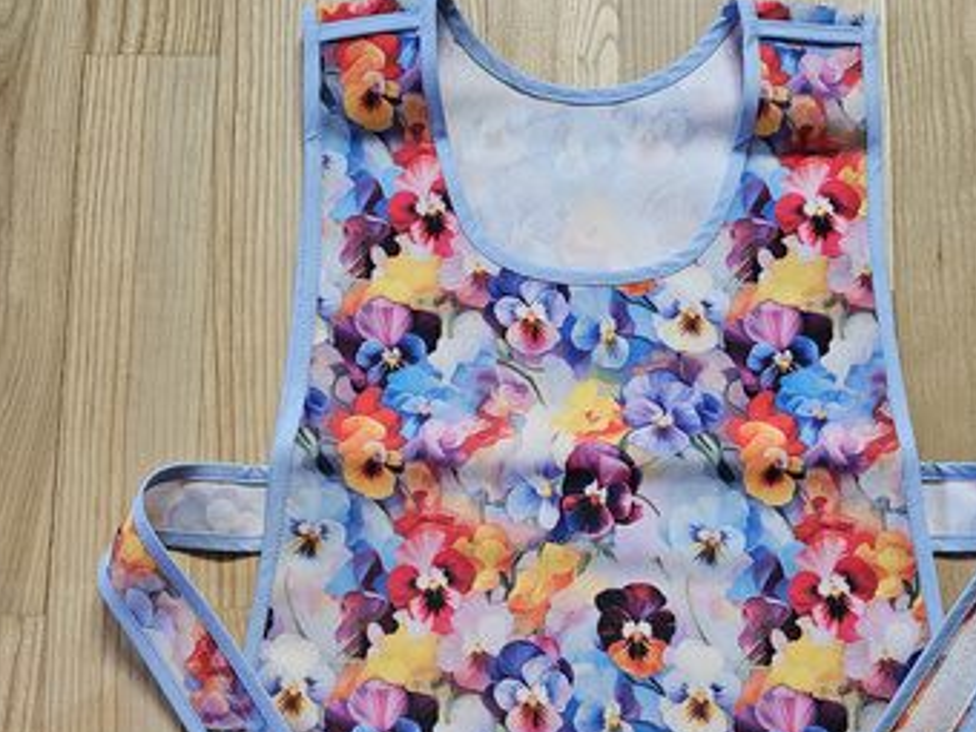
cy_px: 553
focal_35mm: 44
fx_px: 1241
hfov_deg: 42.8
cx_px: 566
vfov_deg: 32.2
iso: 400
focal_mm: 5.4
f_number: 1.8
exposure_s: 1/100
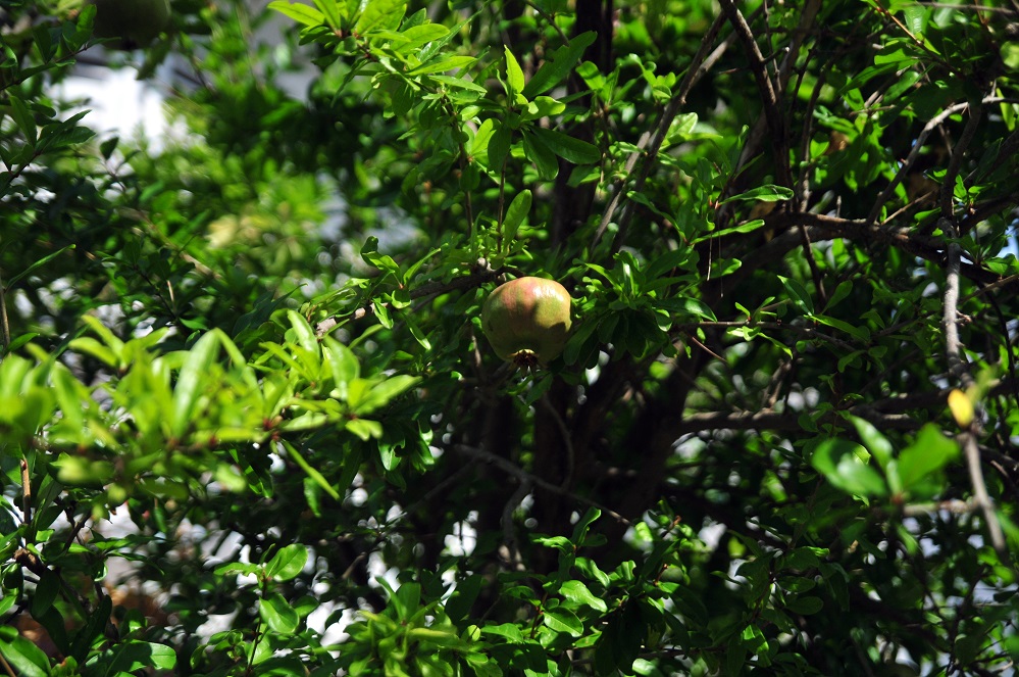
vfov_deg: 18.1
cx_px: 510
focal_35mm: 75
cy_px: 338
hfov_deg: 27.0
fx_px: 2120
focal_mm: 50
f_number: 3.2
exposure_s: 1/5000
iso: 320
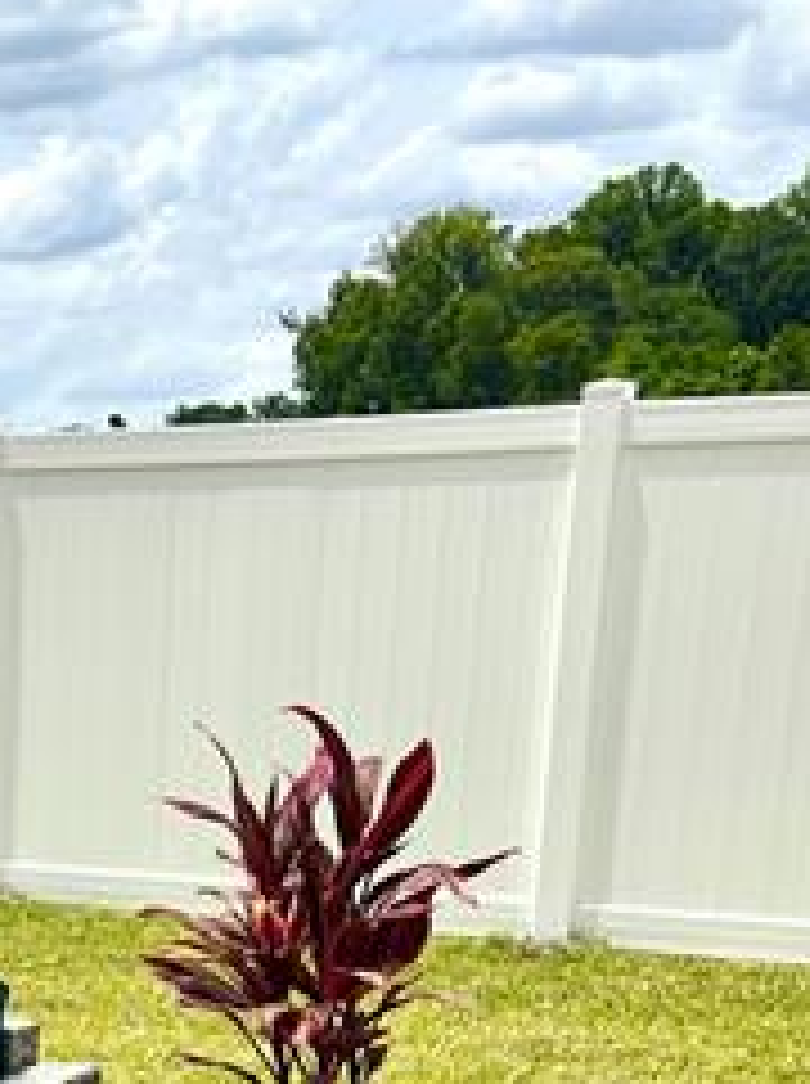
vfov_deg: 21.3
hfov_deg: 16.2
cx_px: -396
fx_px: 2596
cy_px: 1421
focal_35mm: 83
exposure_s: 1/6329
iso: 50
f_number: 1.6
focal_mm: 5.96
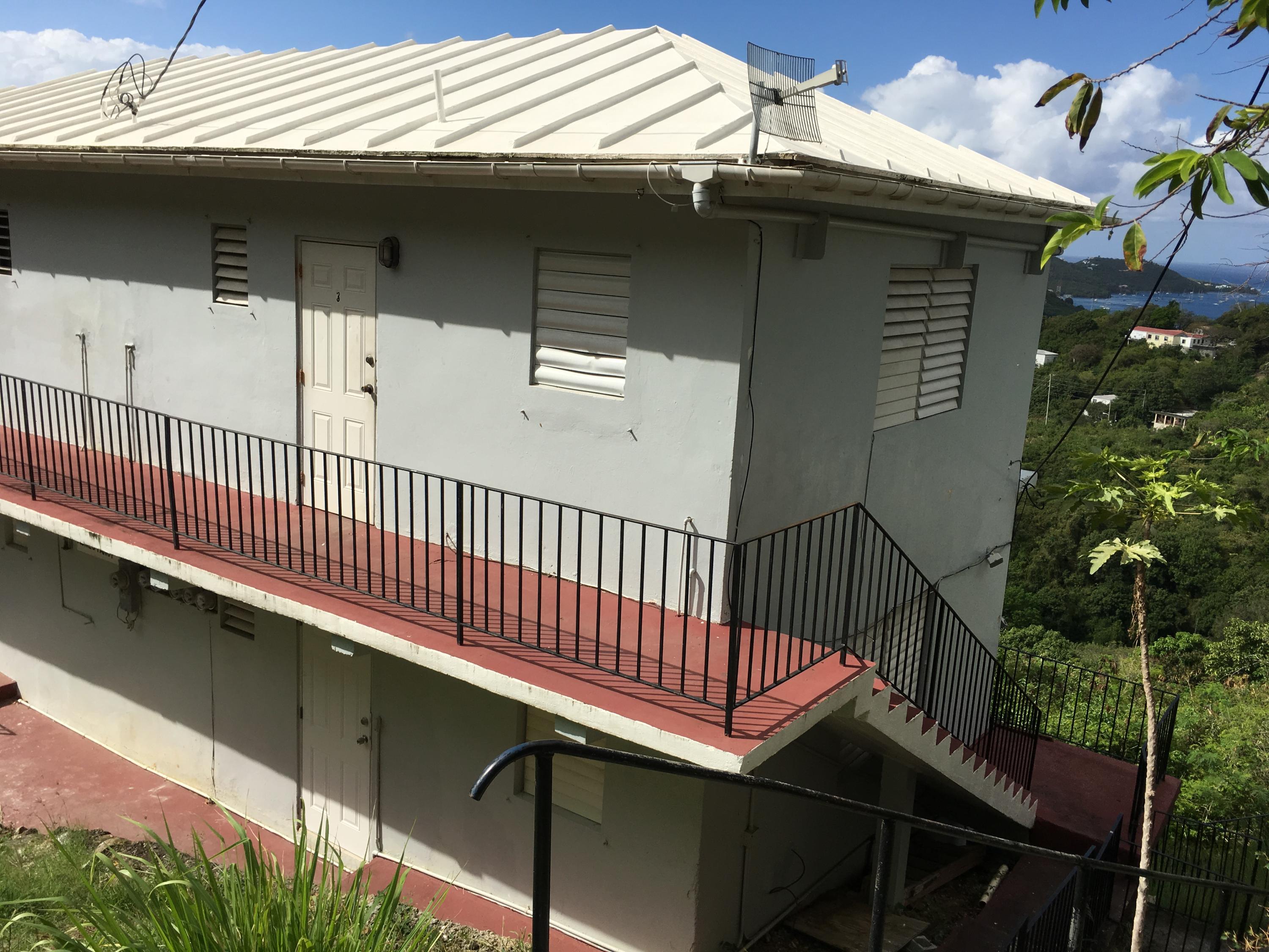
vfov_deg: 48.2
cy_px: 476
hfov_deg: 61.7
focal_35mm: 29
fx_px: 1063
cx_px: 634
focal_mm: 4.15
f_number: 2.2
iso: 25
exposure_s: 1/2404
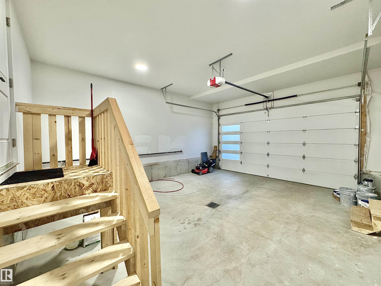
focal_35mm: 14
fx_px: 154
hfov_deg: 102.1
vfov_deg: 85.7
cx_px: 190
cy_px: 143
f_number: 2.2
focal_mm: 2.22
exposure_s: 1/60
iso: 400
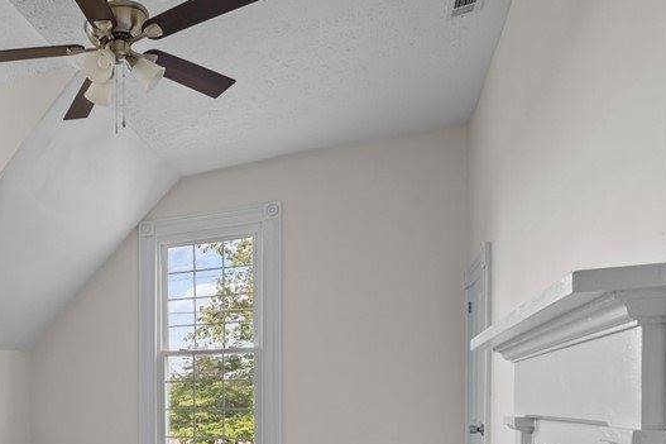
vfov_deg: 37.5
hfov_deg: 49.2
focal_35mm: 33
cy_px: 394
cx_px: 34
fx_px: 610
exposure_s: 1/6
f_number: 8
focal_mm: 16
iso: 500
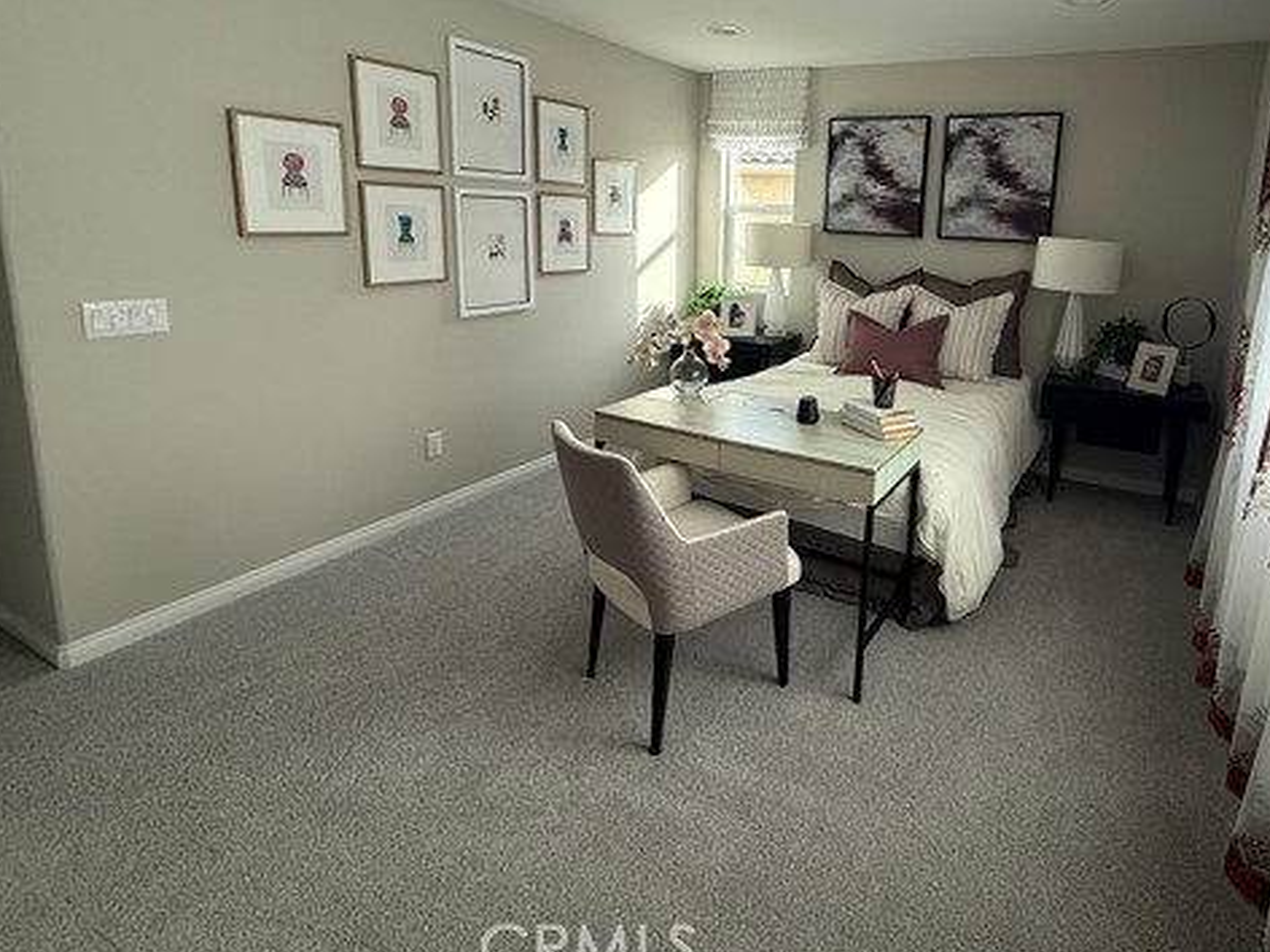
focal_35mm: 19
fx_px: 697
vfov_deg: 67.3
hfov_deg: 83.0
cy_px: 342
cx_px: 796
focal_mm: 2.22
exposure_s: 1/99
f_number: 2.2
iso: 80
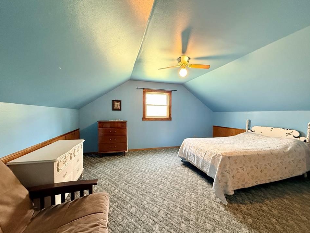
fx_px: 134
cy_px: 122
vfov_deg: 81.7
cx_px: 164
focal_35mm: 15
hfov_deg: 98.1
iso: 640
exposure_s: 1/60
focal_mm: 2.22
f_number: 2.2
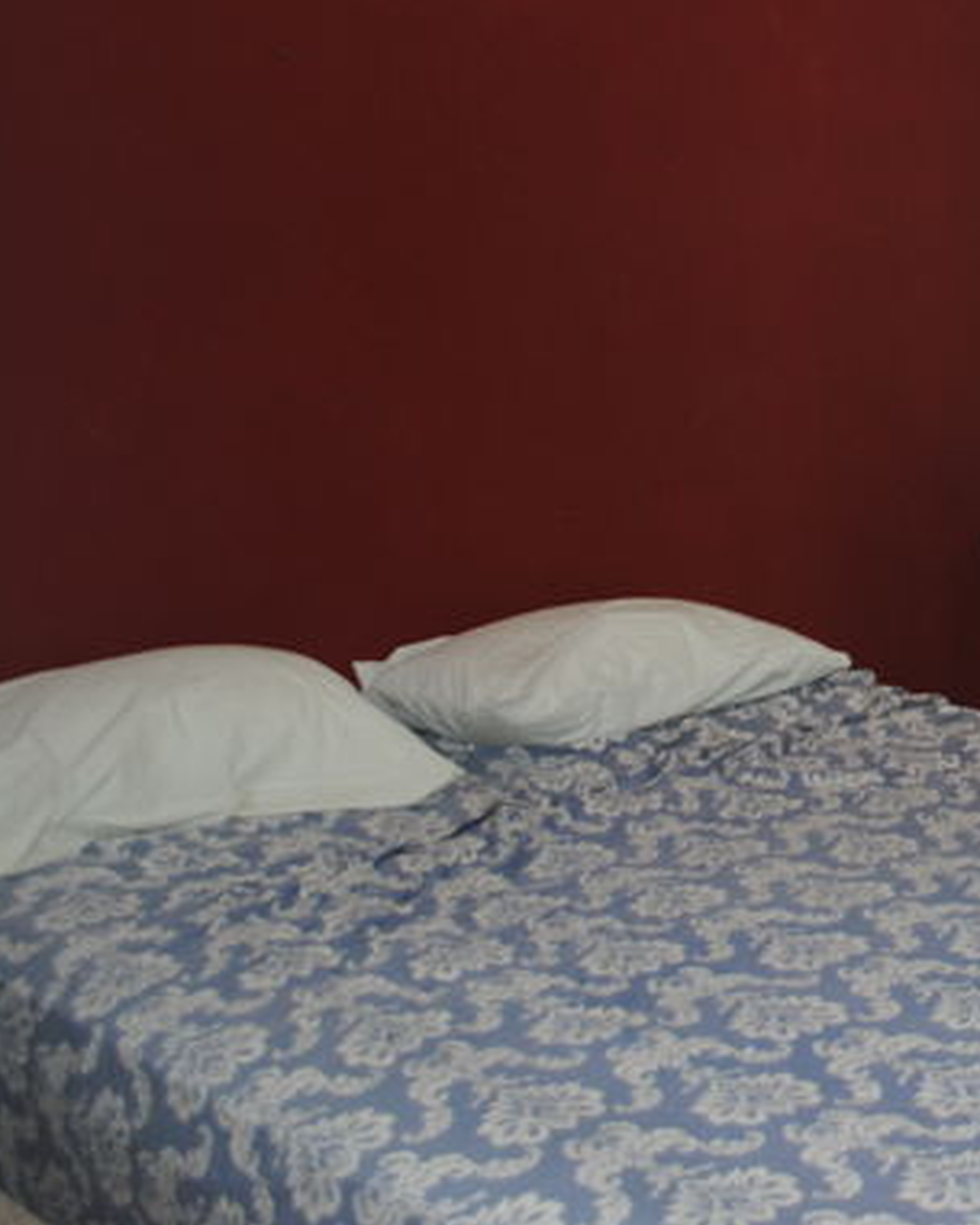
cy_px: 316
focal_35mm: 60
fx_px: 2175
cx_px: 1206
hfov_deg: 23.1
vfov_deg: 30.9
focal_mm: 18
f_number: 3.5
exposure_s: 1/60
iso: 200
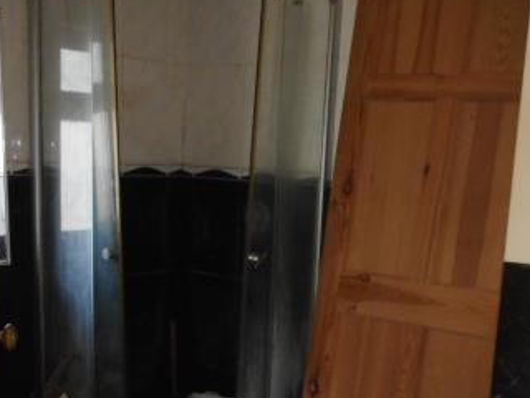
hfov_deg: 38.2
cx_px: 272
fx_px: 766
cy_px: 325
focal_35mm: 50
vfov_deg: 28.4
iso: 400
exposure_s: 1/25
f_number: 3.7
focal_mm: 4.5
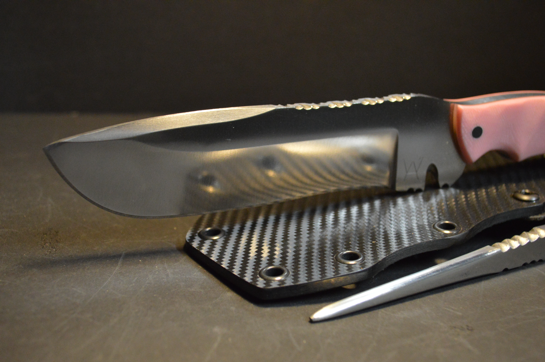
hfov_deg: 41.1
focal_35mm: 48
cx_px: 272
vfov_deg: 28.0
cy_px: 181
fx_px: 726
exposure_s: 1/60
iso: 3200
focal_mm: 32
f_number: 4.8
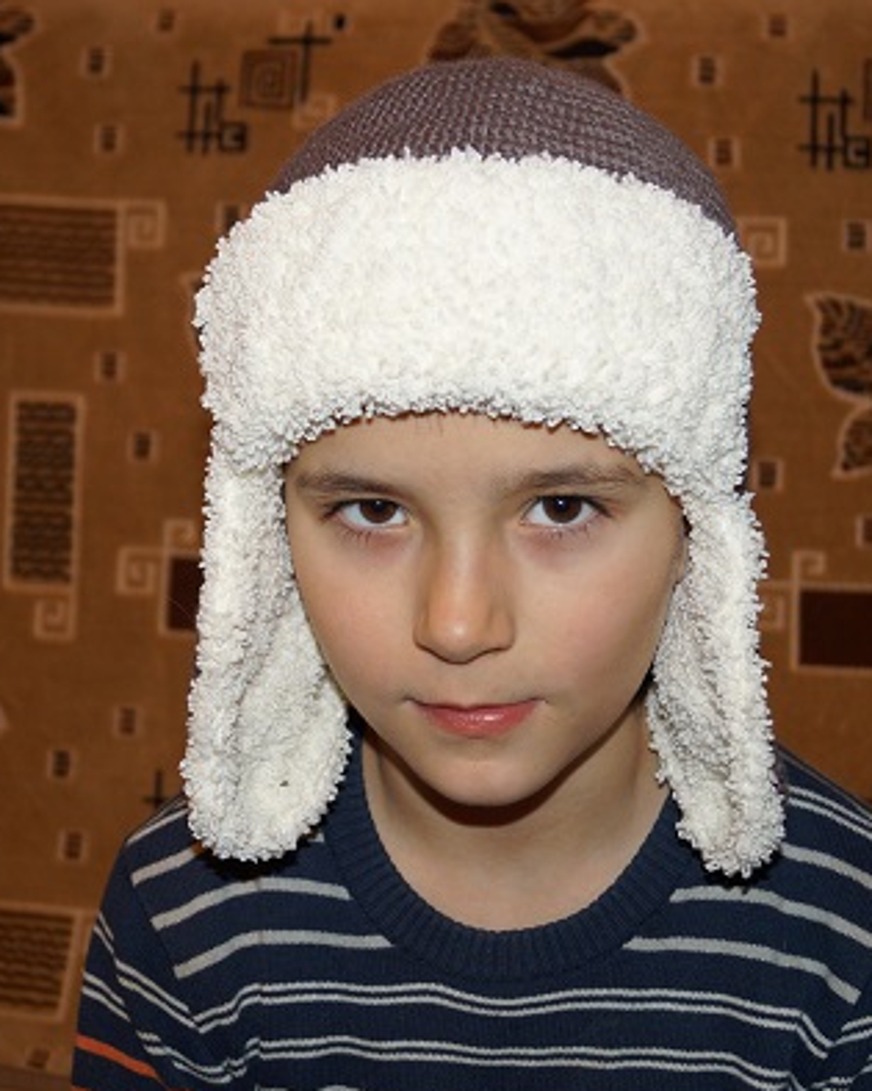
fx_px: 1936
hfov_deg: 25.4
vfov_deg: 31.5
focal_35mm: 60
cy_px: 550
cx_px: 390
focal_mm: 28
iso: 400
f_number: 4.5
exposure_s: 1/60
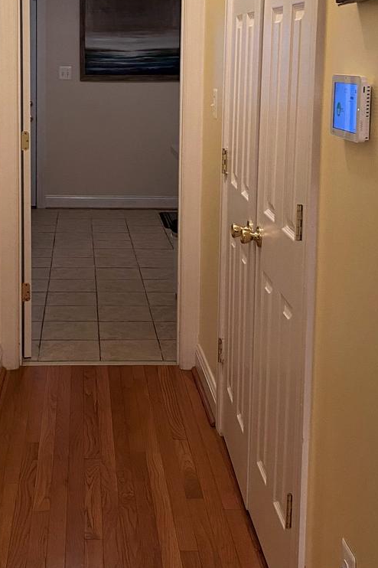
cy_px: 160
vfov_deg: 35.1
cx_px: 99
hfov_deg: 23.9
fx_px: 883
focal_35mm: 56
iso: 250
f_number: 1.8
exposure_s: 1/60
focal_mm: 4.25
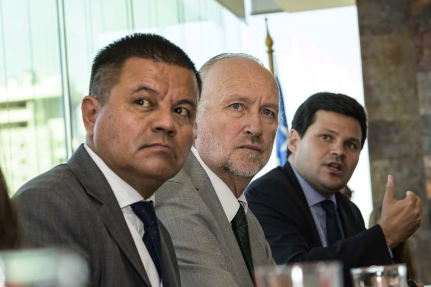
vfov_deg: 10.2
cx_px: 204
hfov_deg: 15.3
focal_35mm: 134
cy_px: 147
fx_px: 1604
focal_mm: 120
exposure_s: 1/200
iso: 800
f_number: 9
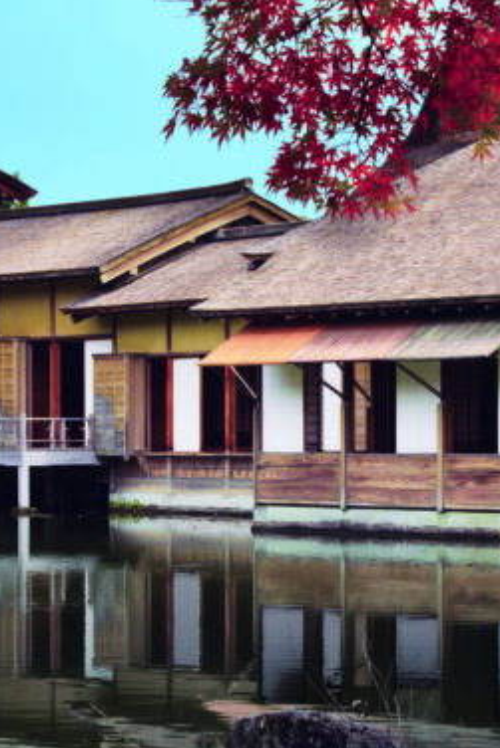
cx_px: 419
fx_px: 2831
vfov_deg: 15.1
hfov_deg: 10.1
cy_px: 446
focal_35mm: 136
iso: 500
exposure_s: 1/50
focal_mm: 50
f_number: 11
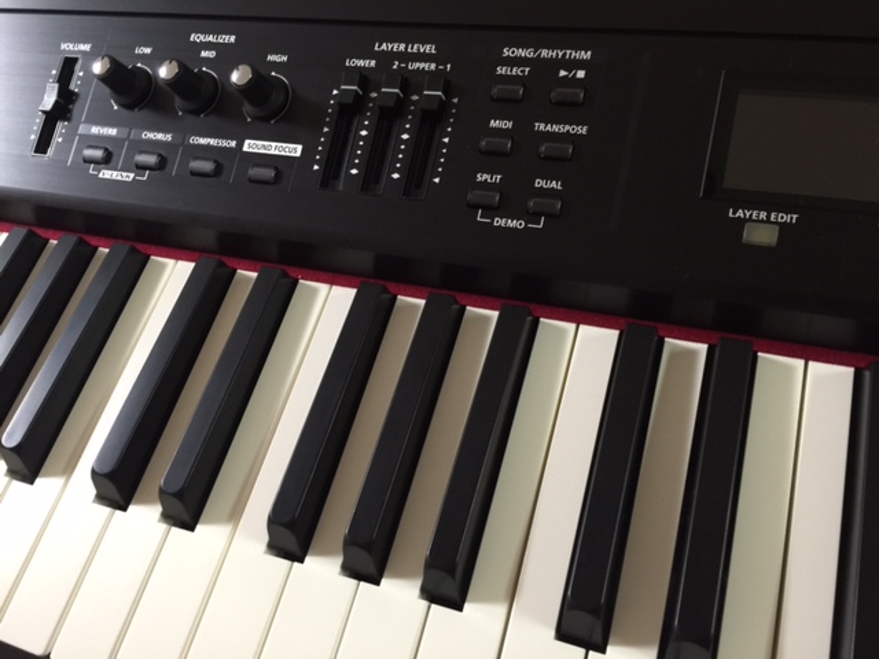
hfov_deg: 61.7
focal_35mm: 29
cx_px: 440
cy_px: 330
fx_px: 736
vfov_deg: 48.2
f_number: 2.2
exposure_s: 1/10
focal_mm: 4.15
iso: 100
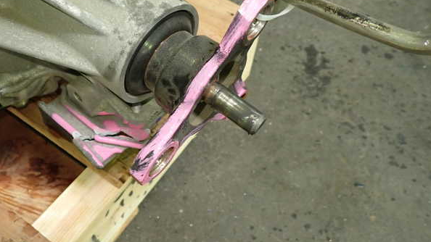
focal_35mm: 33
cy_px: 100
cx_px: 216
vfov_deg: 35.5
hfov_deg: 59.5
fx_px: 377
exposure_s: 1/30
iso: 400
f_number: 2.3
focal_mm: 5.4
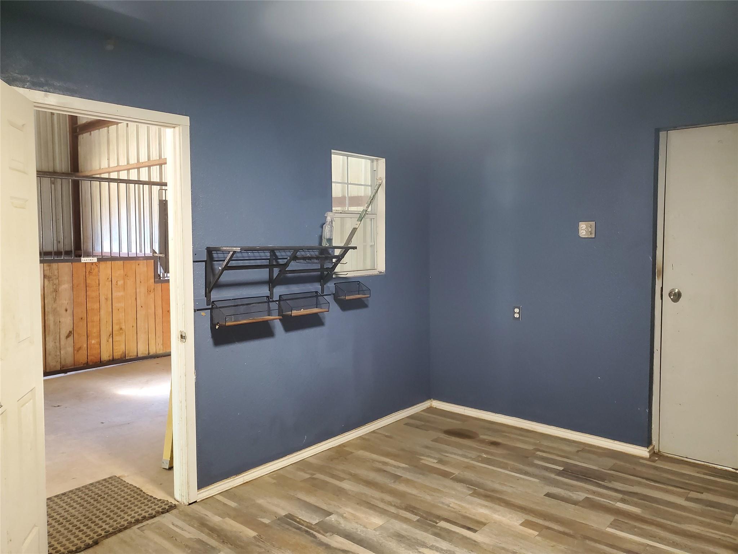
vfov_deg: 53.1
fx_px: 554
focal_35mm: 26
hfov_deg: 67.3
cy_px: 277
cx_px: 369
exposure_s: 1/40
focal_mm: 4.3
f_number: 1.5
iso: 400
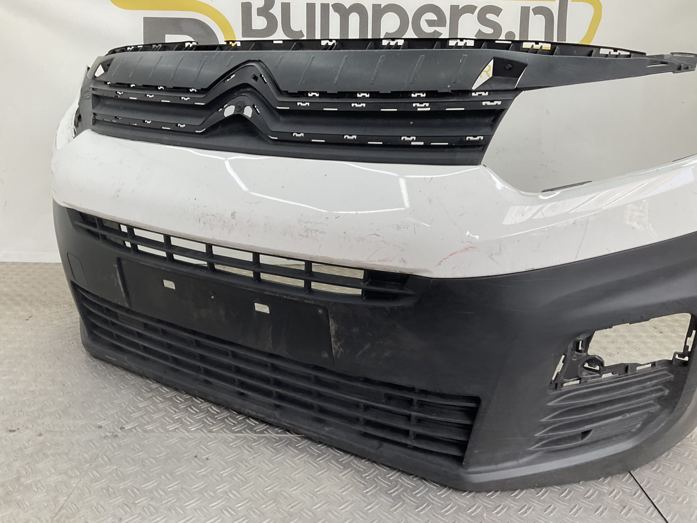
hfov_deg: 61.7
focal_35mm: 29
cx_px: 348
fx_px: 584
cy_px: 262
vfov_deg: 48.2
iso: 20
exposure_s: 1/120
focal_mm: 3
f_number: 1.8
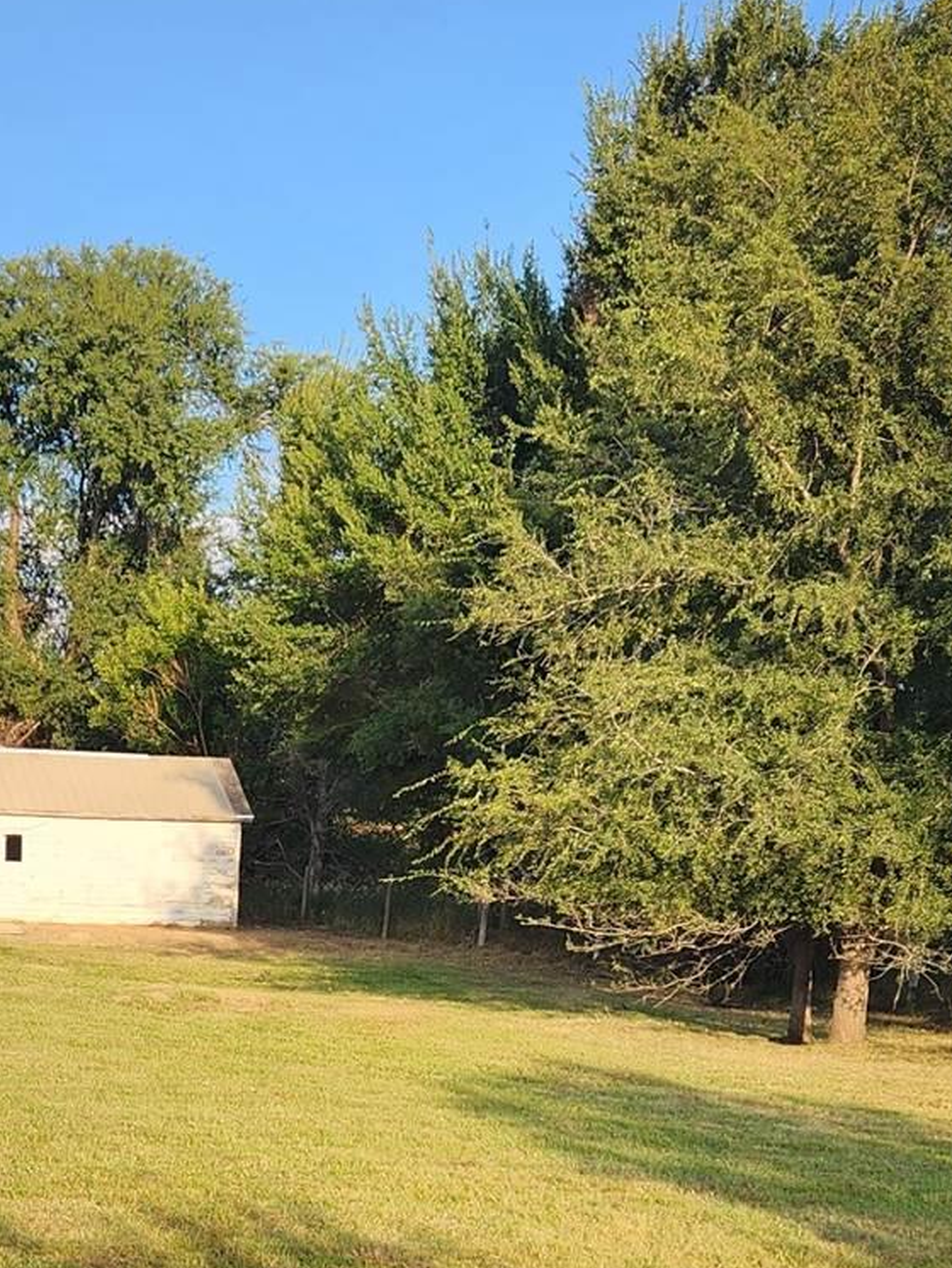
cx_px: 189
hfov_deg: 20.5
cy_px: 1120
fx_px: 2602
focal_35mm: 71
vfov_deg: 26.5
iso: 20
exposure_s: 1/659
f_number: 1.8
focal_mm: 5.4
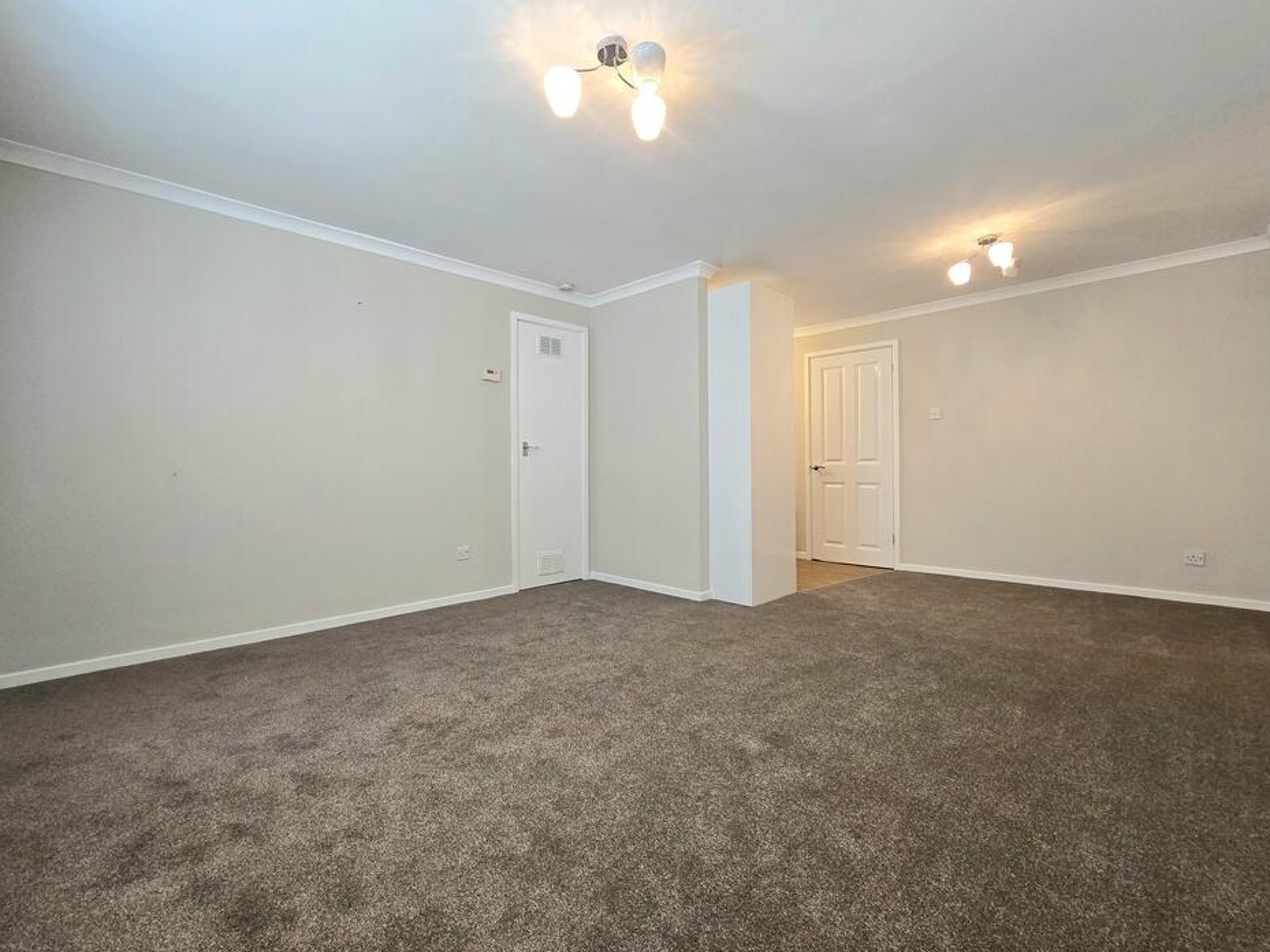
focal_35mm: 14
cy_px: 453
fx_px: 513
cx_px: 615
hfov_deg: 102.1
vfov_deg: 85.6
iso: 250
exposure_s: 1/50.3
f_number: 2.2
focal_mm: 2.2
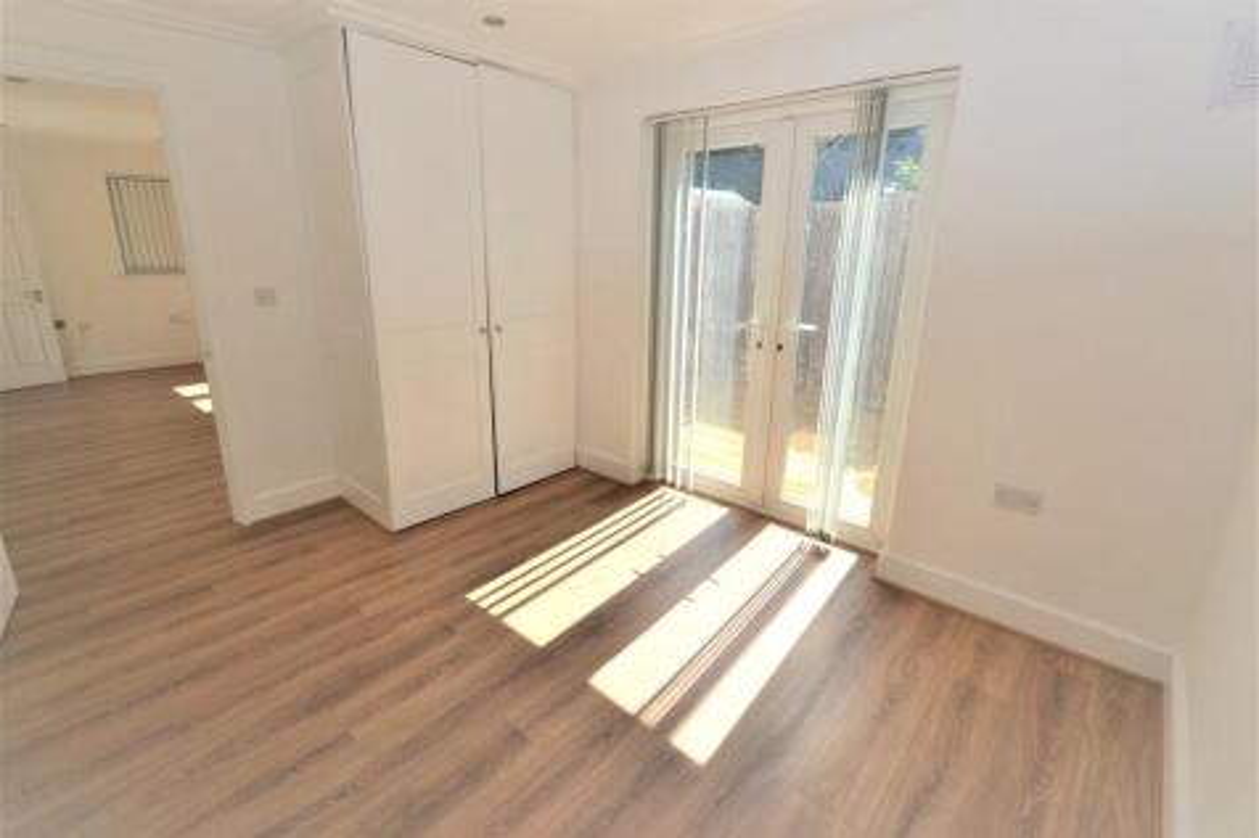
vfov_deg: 77.3
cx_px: 630
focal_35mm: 15
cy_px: 419
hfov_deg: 100.4
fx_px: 524
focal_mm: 10
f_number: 6.3
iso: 100
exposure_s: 1/160
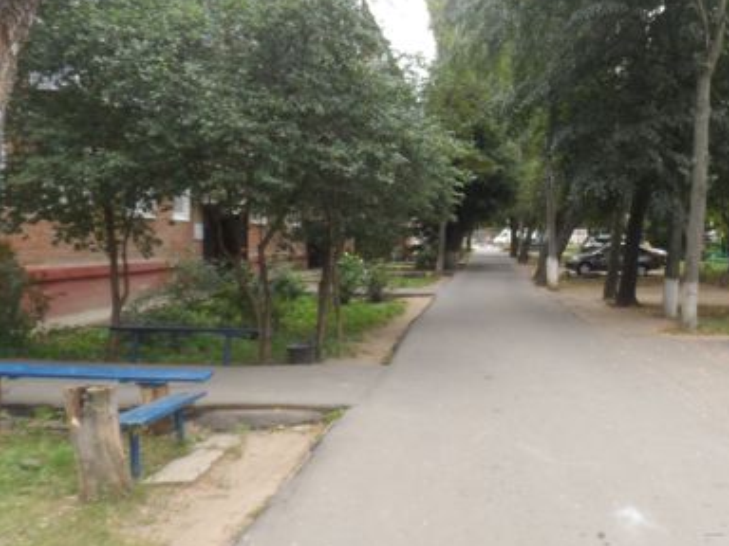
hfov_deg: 45.2
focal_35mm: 40
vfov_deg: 35.9
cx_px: 545
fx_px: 842
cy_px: 252
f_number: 3.2
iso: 80
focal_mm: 4
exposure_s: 1/90
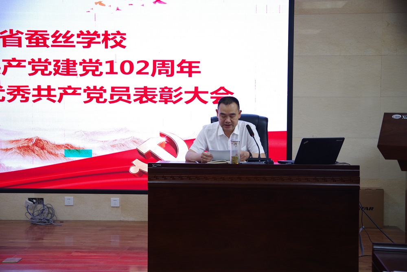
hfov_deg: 34.5
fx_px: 656
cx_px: 204
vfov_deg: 23.4
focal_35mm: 58
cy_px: 136
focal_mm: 58
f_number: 4.5
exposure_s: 1/50
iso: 400
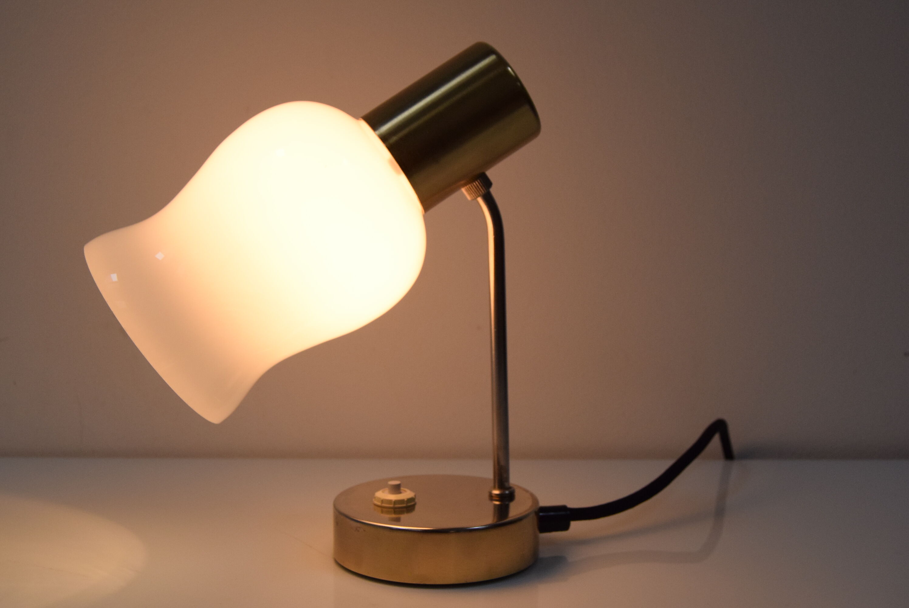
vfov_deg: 28.1
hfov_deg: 41.1
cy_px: 304
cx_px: 454
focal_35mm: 48
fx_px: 1213
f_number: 8
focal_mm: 32
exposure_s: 1/250
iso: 1600
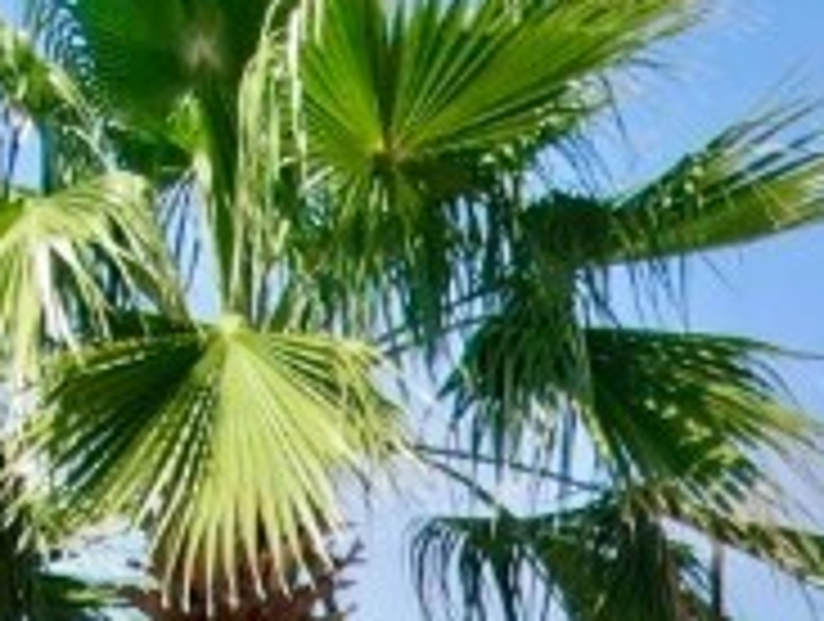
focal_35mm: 134
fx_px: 3196
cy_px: 1485
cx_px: 1283
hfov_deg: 13.7
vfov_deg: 9.8
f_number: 2.8
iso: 100
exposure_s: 1/1000
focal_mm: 4.39
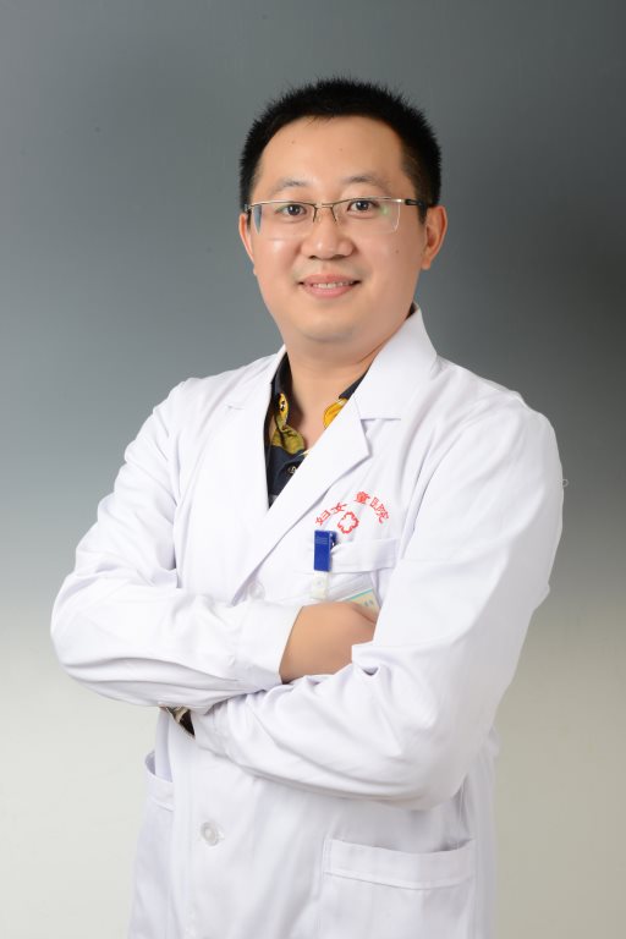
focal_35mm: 60
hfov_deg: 22.6
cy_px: 470
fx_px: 1565
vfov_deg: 33.4
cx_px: 313
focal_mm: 60
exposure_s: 1/160
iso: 200
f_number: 13
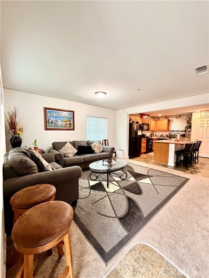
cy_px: 139
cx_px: 104
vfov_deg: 102.1
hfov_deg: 85.7
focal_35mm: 14
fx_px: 113
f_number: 2.2
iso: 400
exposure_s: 1/60
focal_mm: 2.22
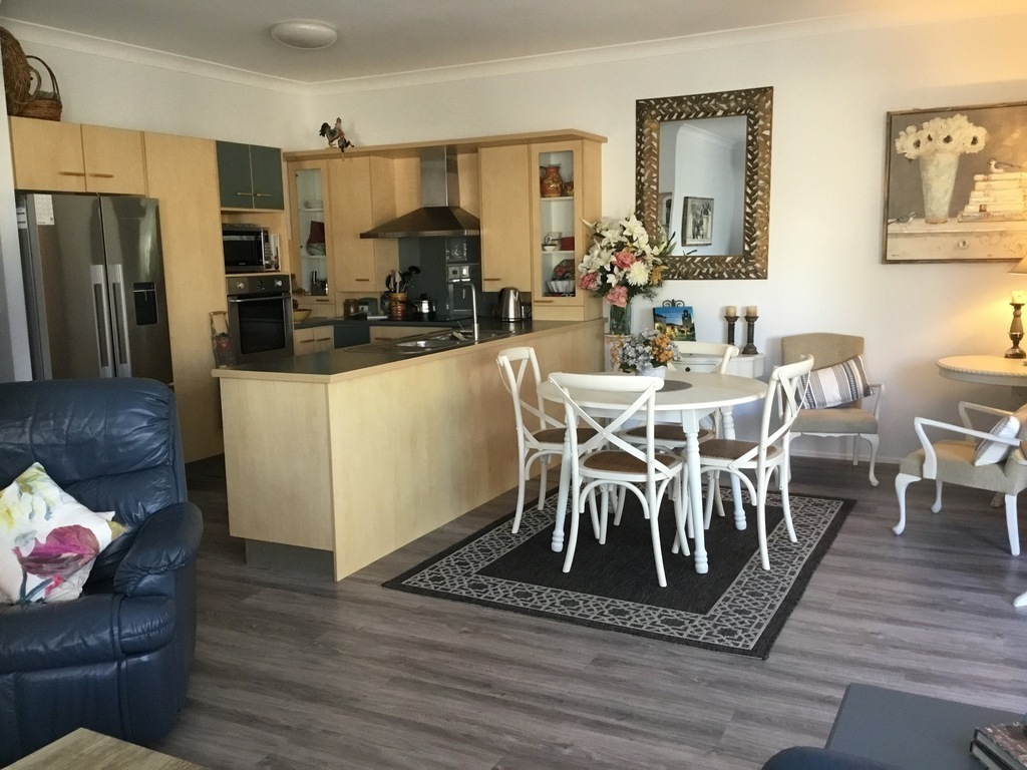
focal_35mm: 31
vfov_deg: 45.4
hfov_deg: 58.4
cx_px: 514
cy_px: 385
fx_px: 920
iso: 200
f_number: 2.4
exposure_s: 1/33
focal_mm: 3.3
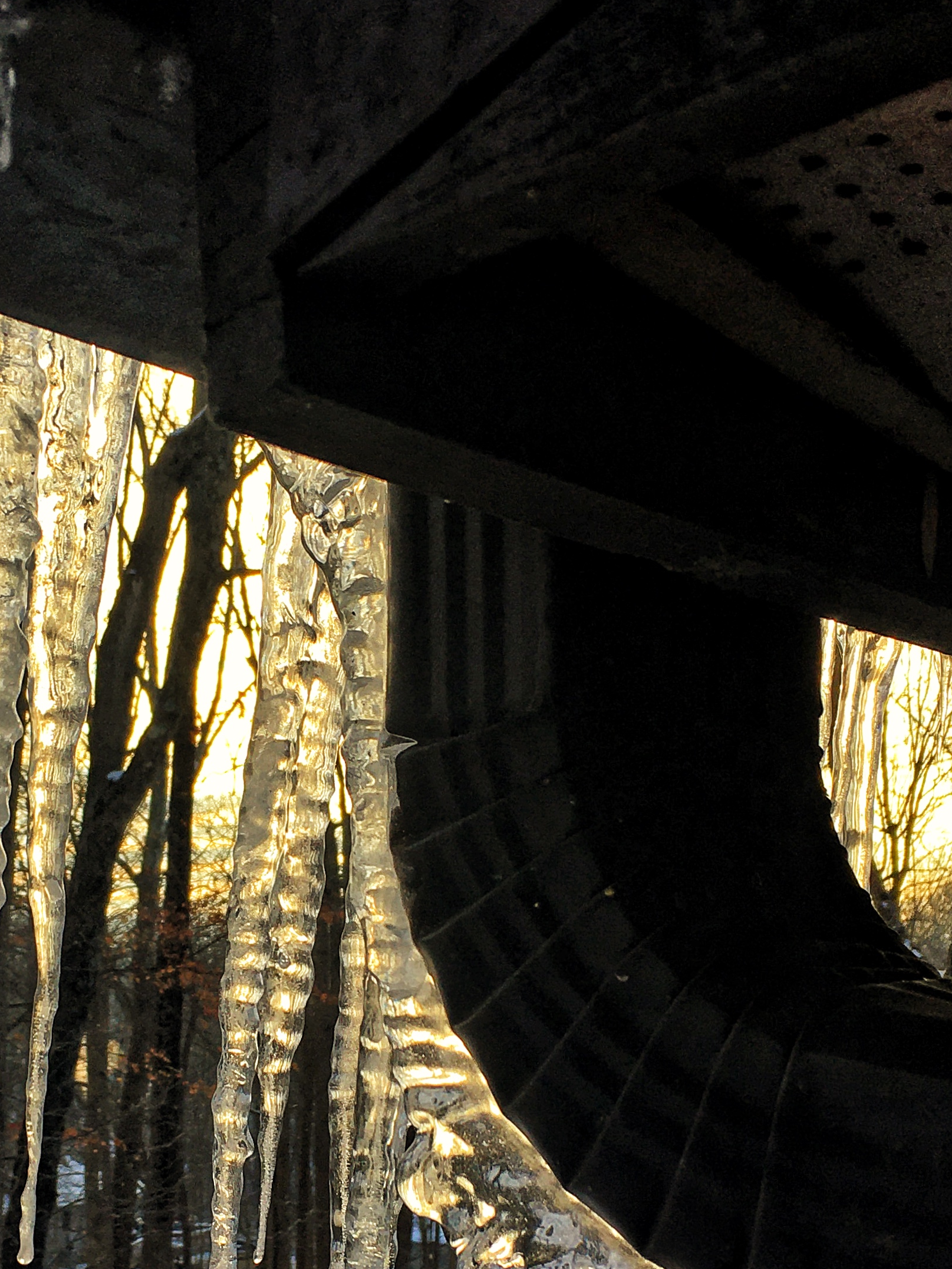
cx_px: 243
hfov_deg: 26.7
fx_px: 1980
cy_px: 911
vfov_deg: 35.0
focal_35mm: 54
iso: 25
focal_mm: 4.15
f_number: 2.2
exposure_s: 1/962
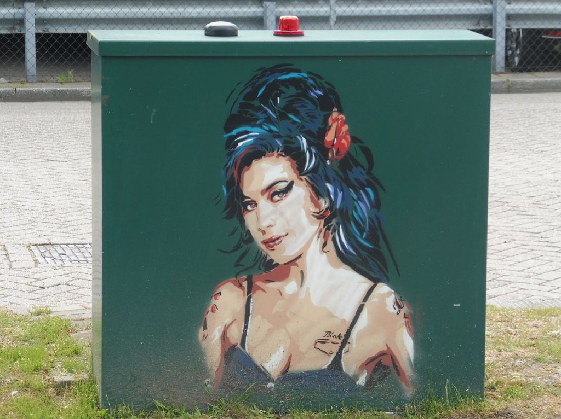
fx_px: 2850
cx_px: 280
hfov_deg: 11.2
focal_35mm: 176
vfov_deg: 8.4
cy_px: 210
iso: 200
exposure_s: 1/100
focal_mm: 31.3
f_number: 6.3
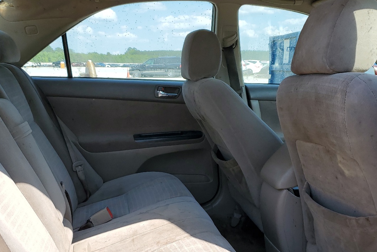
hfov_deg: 47.4
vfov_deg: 32.4
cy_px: 170
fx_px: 429
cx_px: 199
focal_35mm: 41
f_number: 1.5
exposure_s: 1/1250
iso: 50
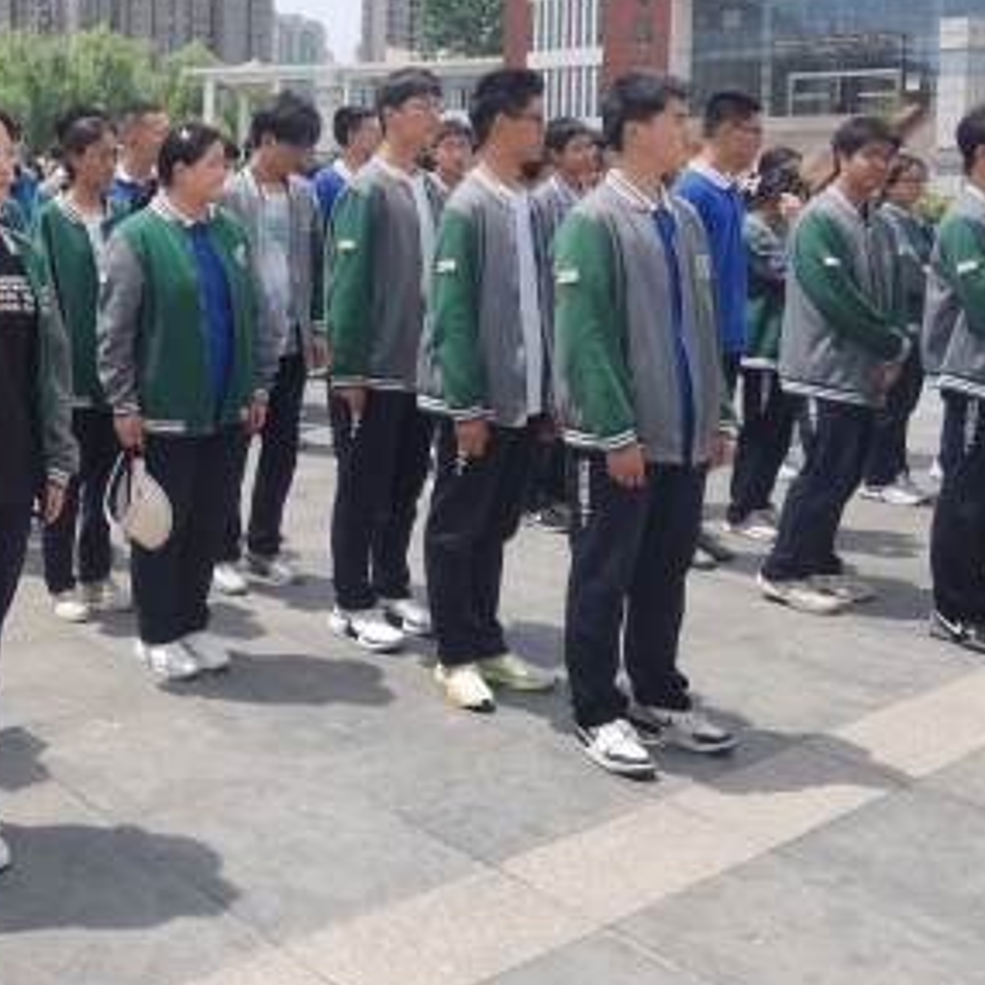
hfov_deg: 37.6
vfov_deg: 38.9
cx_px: 114
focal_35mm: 42
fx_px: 1352
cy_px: 241
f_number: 2.2
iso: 50
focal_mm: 2.26
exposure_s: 1/869
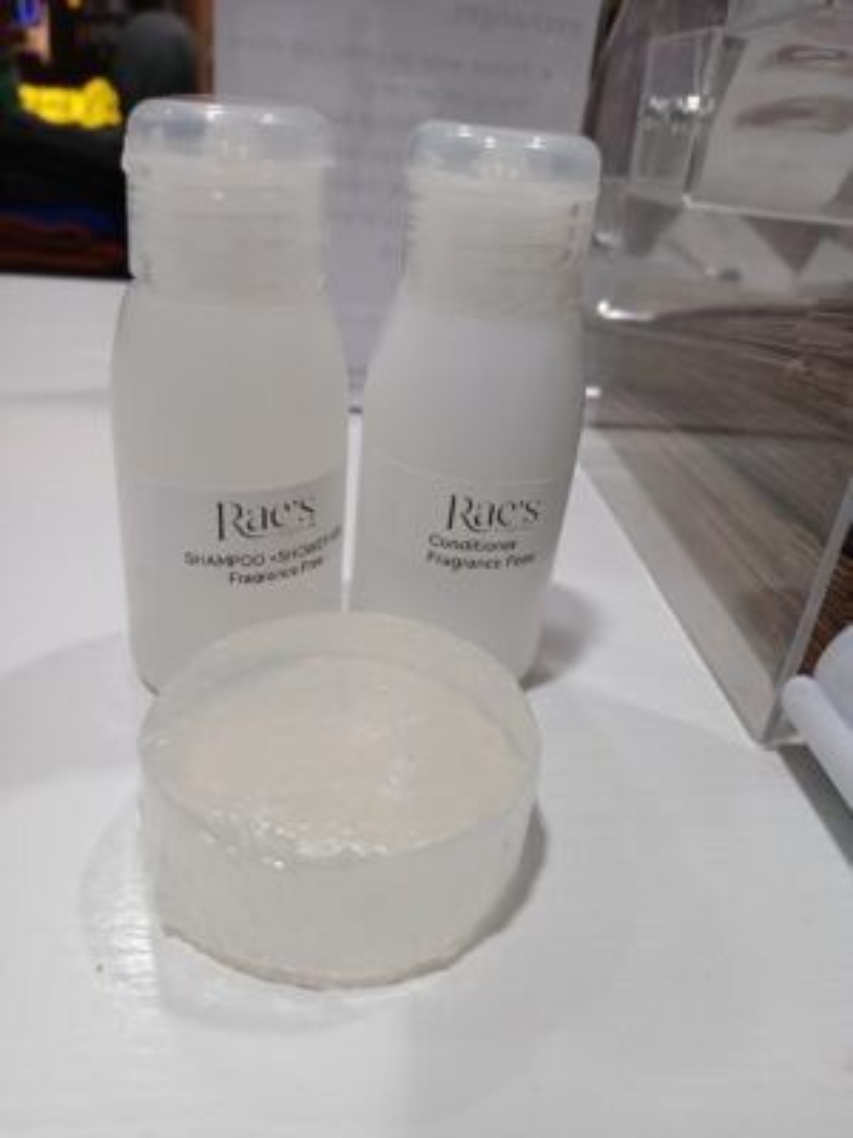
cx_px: 426
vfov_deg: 67.3
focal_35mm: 26
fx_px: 854
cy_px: 569
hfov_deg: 53.1
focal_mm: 3.98
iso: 50
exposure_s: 1/50
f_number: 1.8
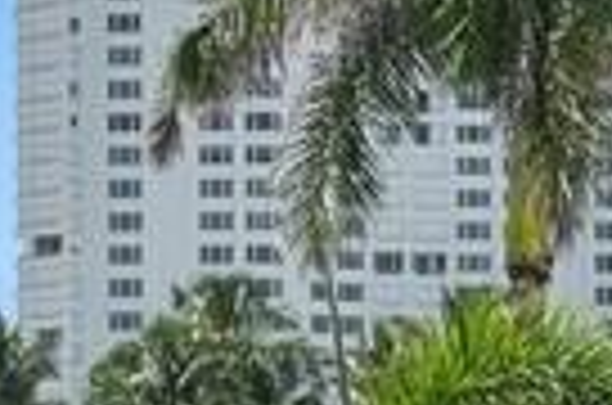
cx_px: 882
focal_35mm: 442
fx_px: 7496
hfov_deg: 4.6
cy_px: 891
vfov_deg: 3.1
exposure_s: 1/125
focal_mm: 75
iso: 100
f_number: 11
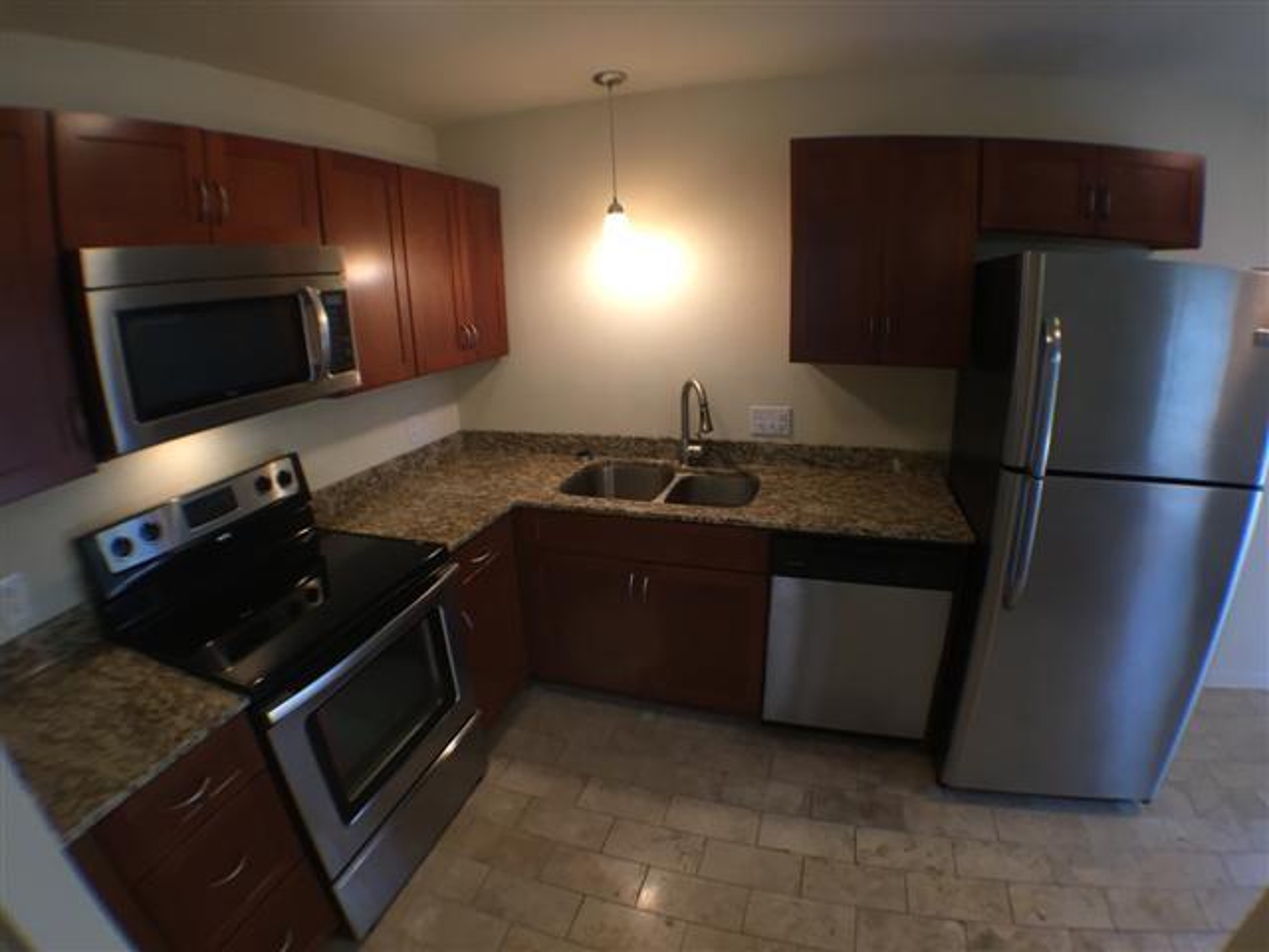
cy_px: 476
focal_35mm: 29
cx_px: 634
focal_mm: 4.15
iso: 64
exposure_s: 1/30
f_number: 2.2
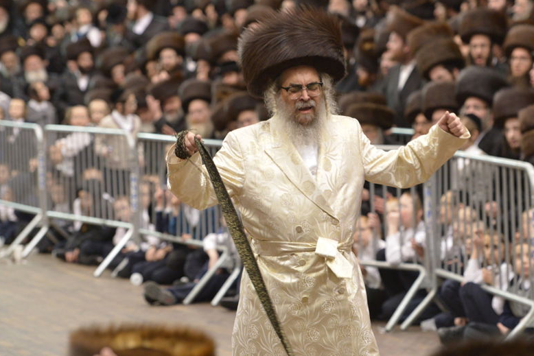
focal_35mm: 158
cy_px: 187
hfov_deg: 13.0
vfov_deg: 8.7
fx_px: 2344
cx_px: 320
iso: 3200
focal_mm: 120
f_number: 3.5
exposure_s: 1/160
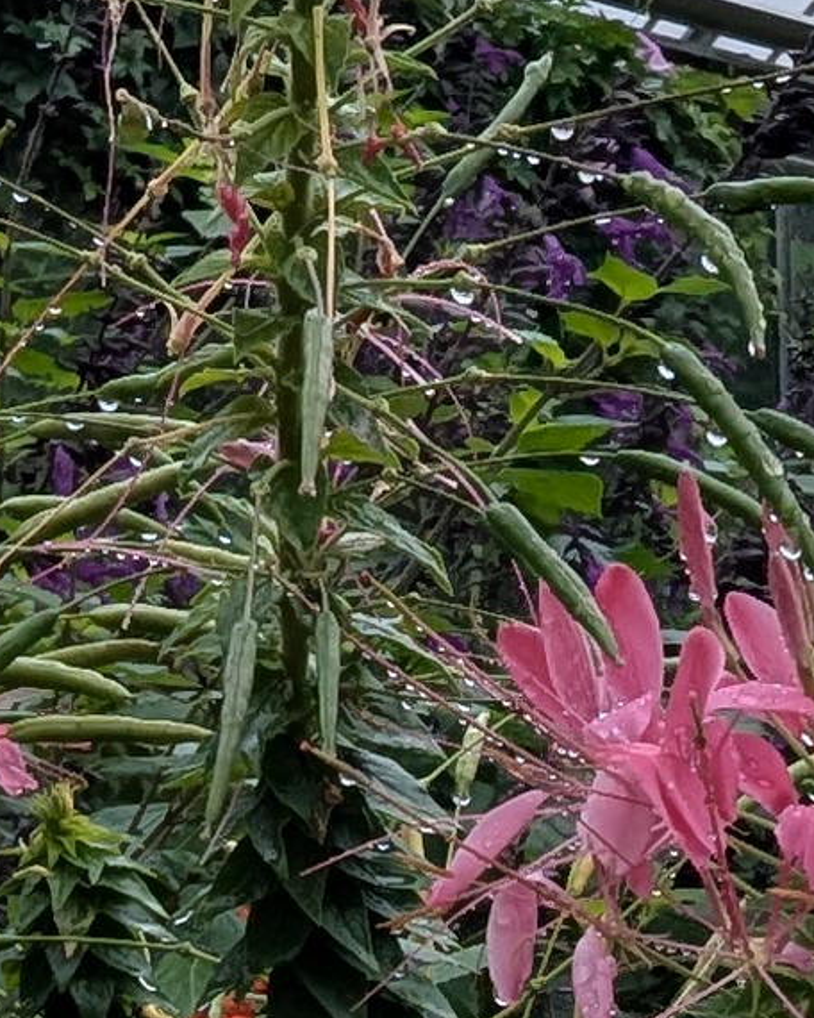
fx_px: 3373
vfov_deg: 16.7
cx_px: 546
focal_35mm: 112
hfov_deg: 13.7
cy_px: 1095
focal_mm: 2.35
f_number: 2.2
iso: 52
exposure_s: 1/633
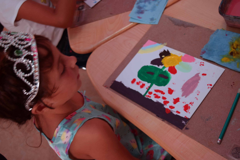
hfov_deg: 43.6
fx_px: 300
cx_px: 120
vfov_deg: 29.9
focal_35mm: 45
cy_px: 80
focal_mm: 30
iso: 640
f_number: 4.2
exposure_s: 1/60
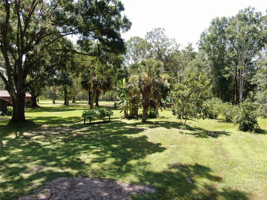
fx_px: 185
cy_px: 100
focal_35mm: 24
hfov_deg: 71.6
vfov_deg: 56.8
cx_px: 134
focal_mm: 4.39
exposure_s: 1/320
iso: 100
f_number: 2.8
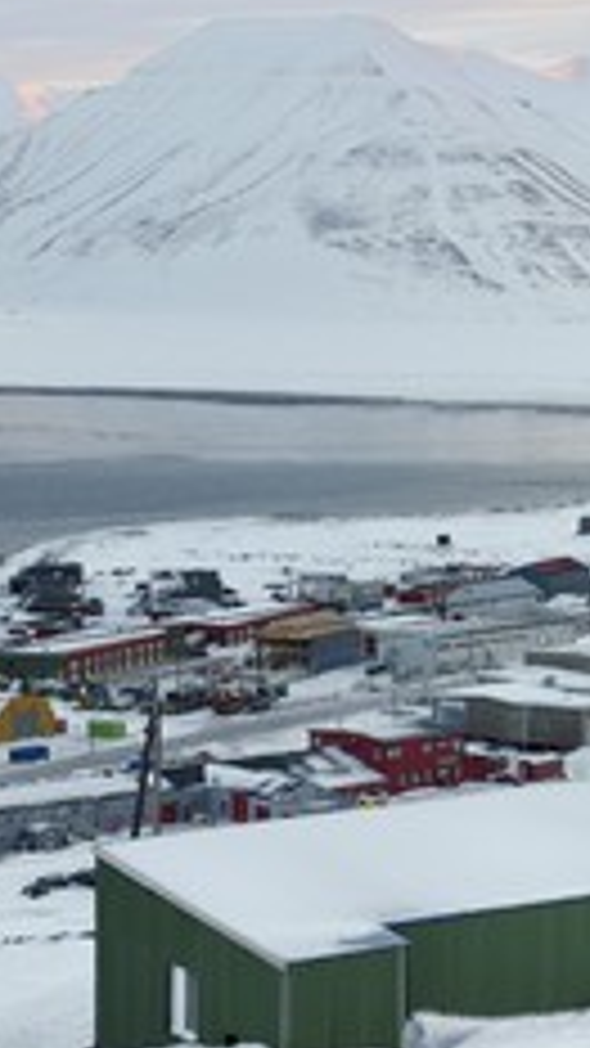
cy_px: 495
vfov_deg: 20.6
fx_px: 2894
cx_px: 257
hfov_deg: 11.6
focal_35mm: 104
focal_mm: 55
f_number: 7.1
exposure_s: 1/60
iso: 200
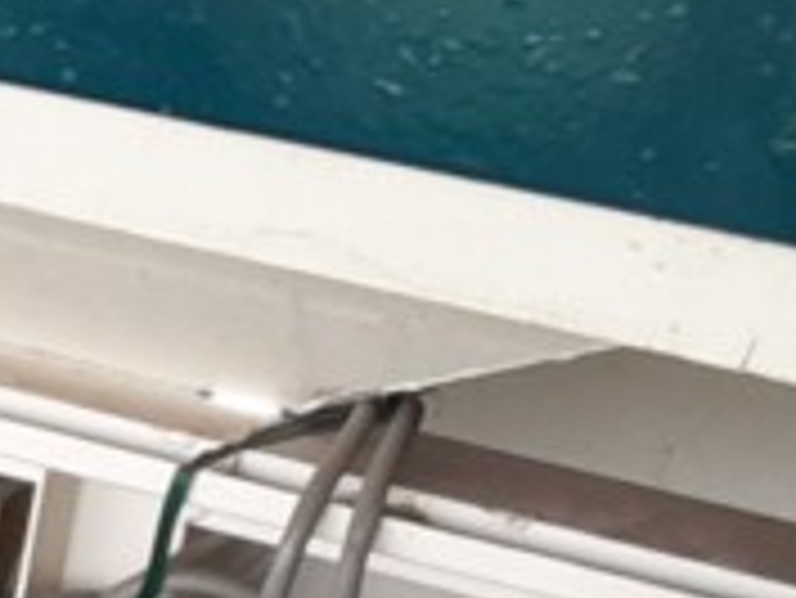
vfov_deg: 9.3
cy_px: 832
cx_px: -818
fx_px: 3590
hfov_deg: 11.4
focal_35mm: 156
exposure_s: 1/100
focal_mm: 2.91
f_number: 1.9
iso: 50
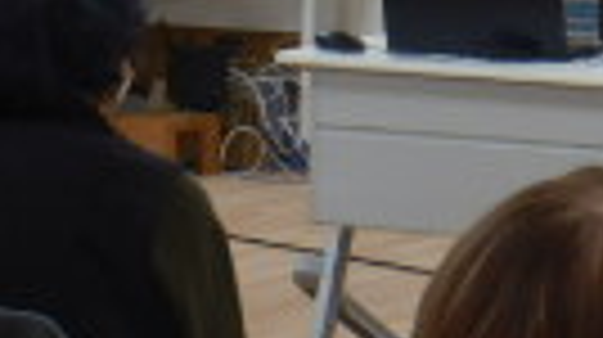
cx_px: 711
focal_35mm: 271
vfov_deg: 4.4
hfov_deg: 7.9
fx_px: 4328
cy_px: -113
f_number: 4.3
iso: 140
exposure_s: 1/30
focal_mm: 9.2
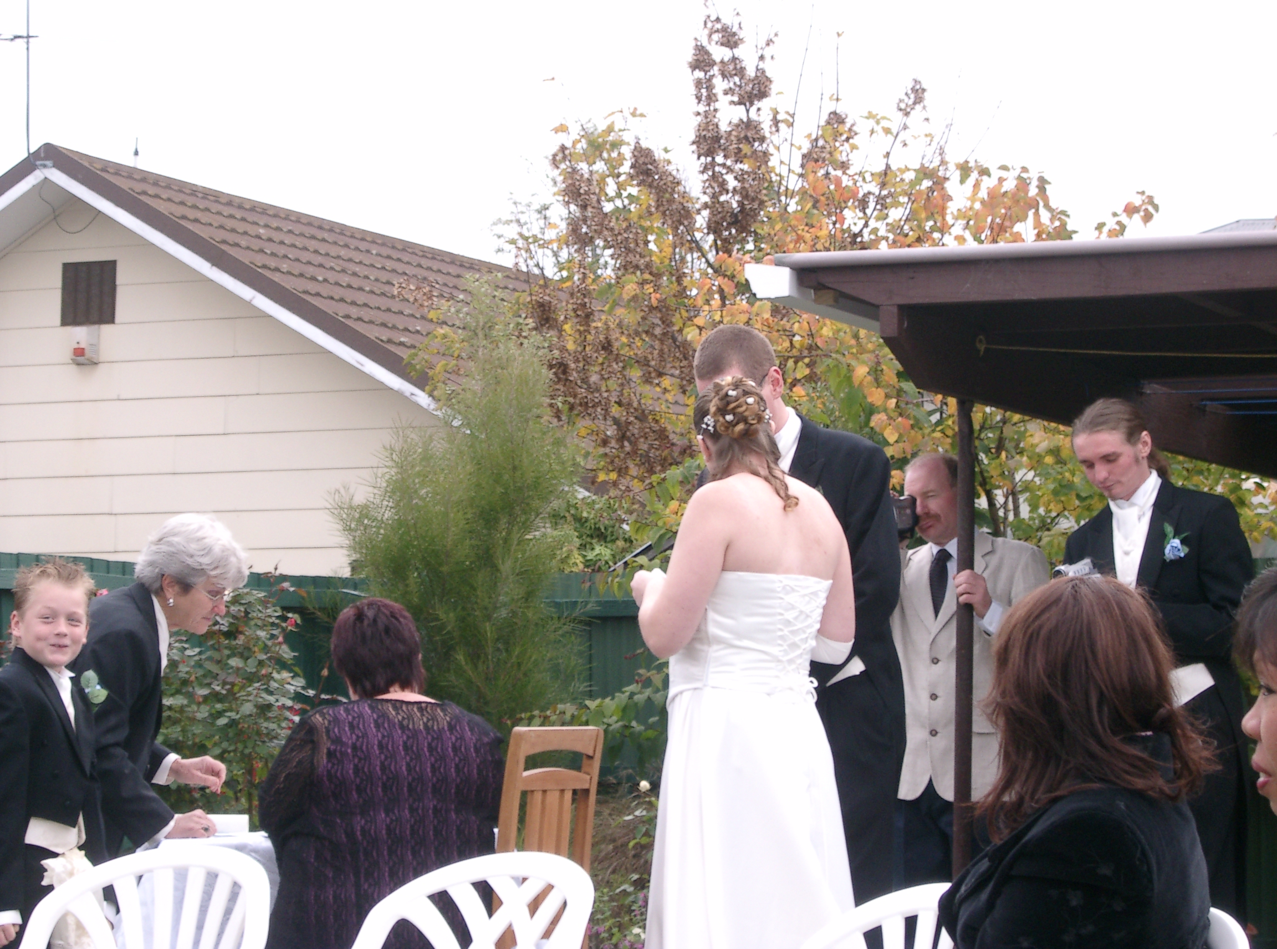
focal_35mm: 112
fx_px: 4118
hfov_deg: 17.6
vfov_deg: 13.1
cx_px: 638
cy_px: 474
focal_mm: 22.8
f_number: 4.8
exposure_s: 1/100
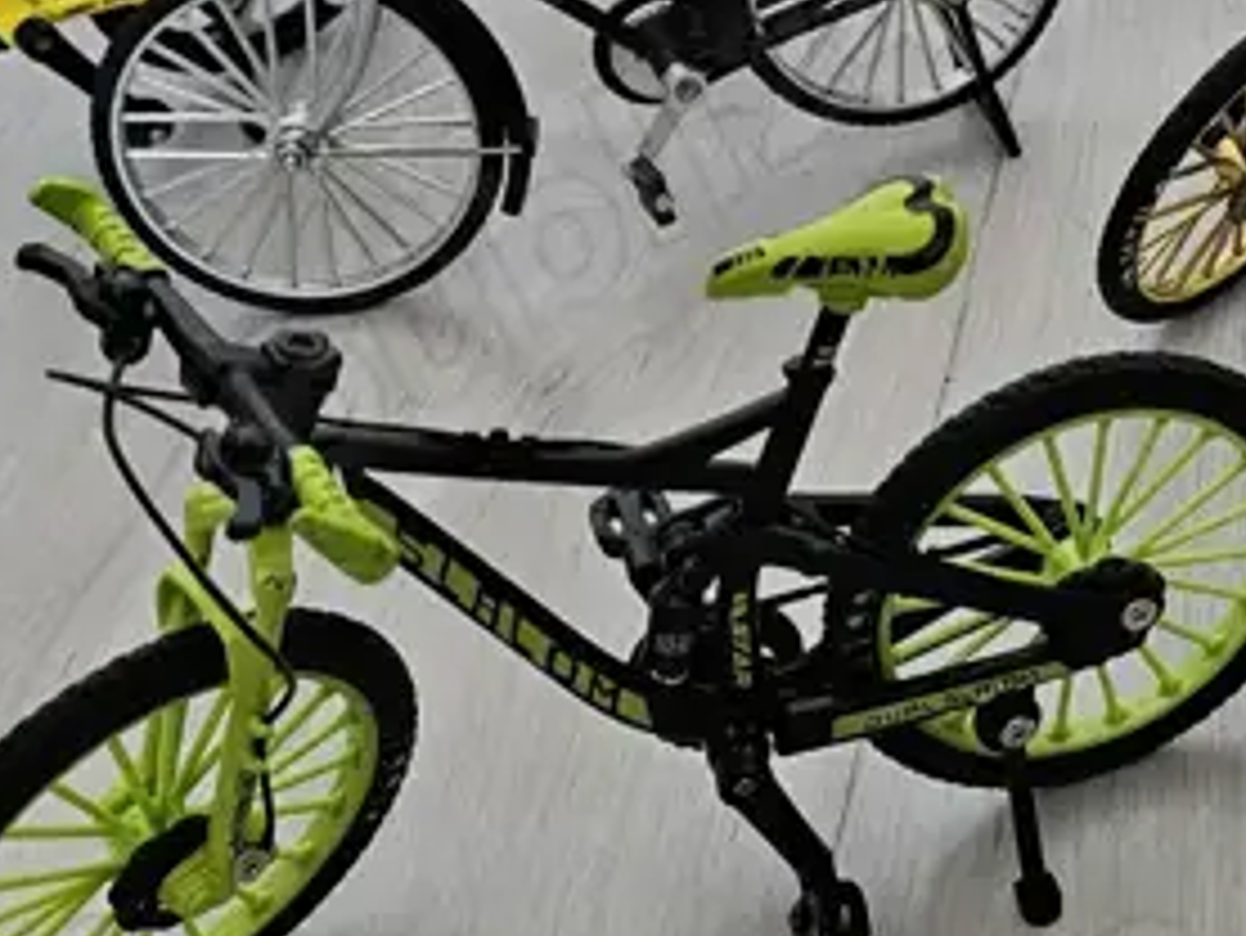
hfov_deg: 22.6
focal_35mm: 83
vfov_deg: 17.7
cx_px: 1246
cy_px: 207
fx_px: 2989
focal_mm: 6.3
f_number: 1.7
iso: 640
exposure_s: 1/100
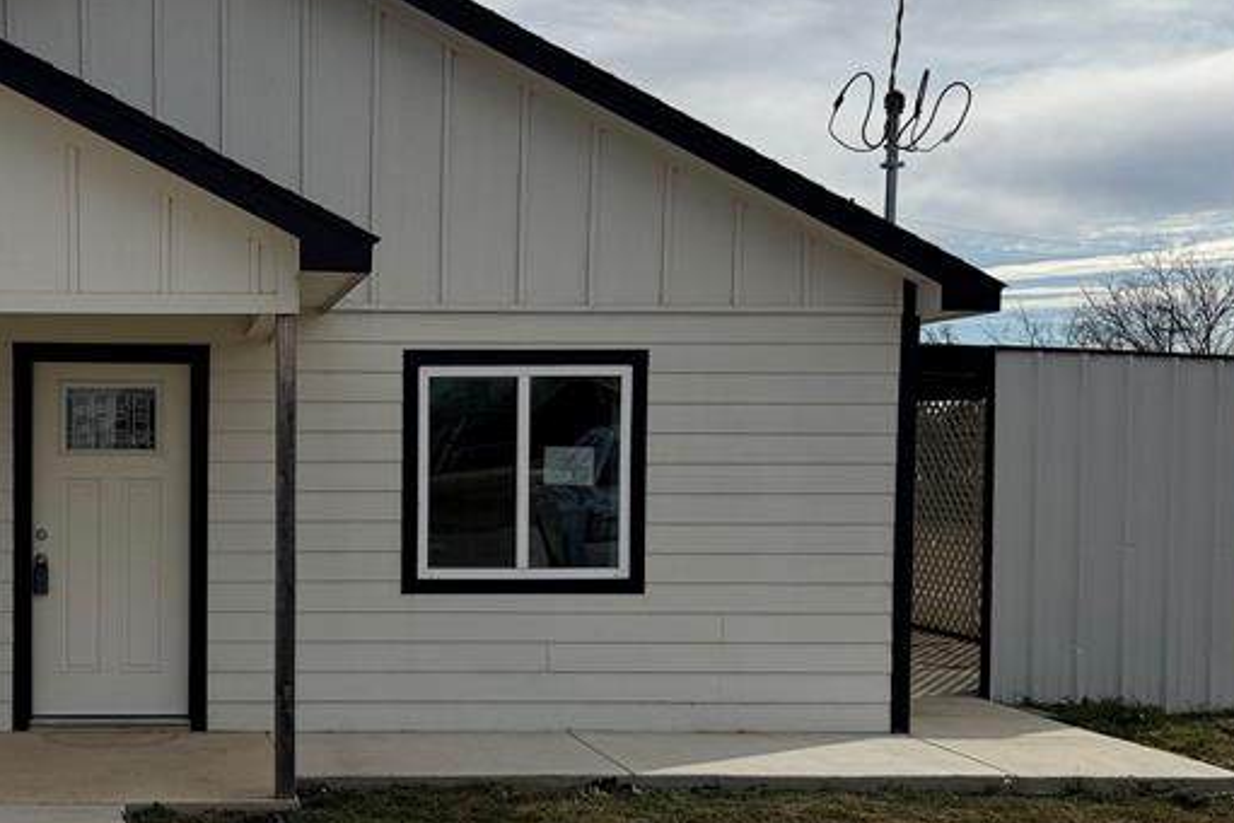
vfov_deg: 26.9
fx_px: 1714
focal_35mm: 50
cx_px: 227
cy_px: 521
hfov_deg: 38.0
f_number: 1.78
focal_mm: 6.76
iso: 80
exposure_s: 1/9091
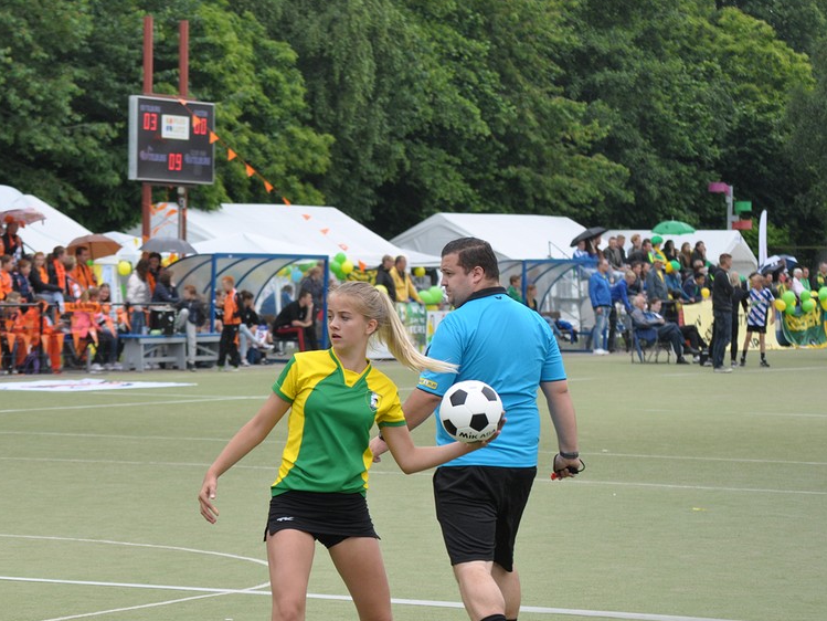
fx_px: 3528
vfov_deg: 10.0
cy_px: 360
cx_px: 308
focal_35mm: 148
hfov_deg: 13.4
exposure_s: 1/640
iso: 400
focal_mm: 75
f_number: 6.3
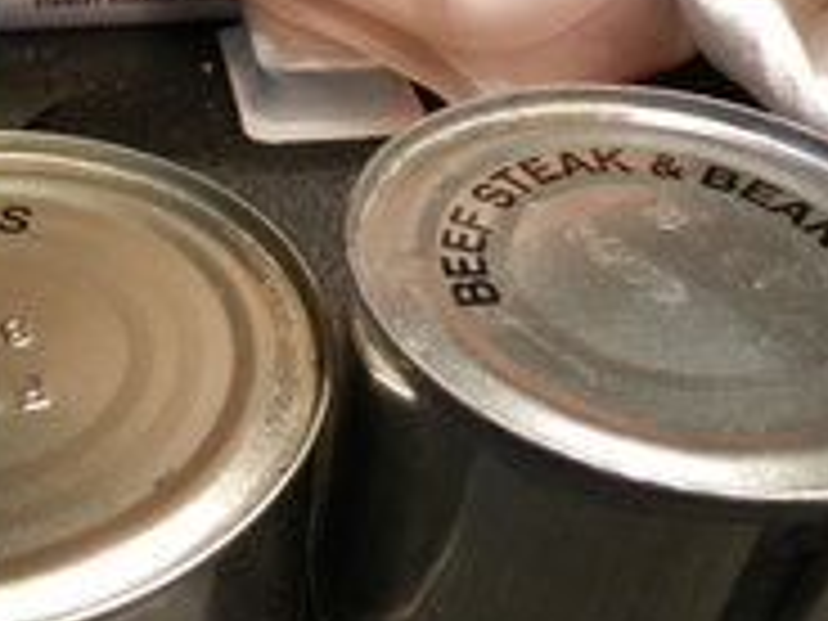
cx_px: 261
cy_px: 387
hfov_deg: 37.7
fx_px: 1196
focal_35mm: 50
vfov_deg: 29.0
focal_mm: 4
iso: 400
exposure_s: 1/13
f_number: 3.4
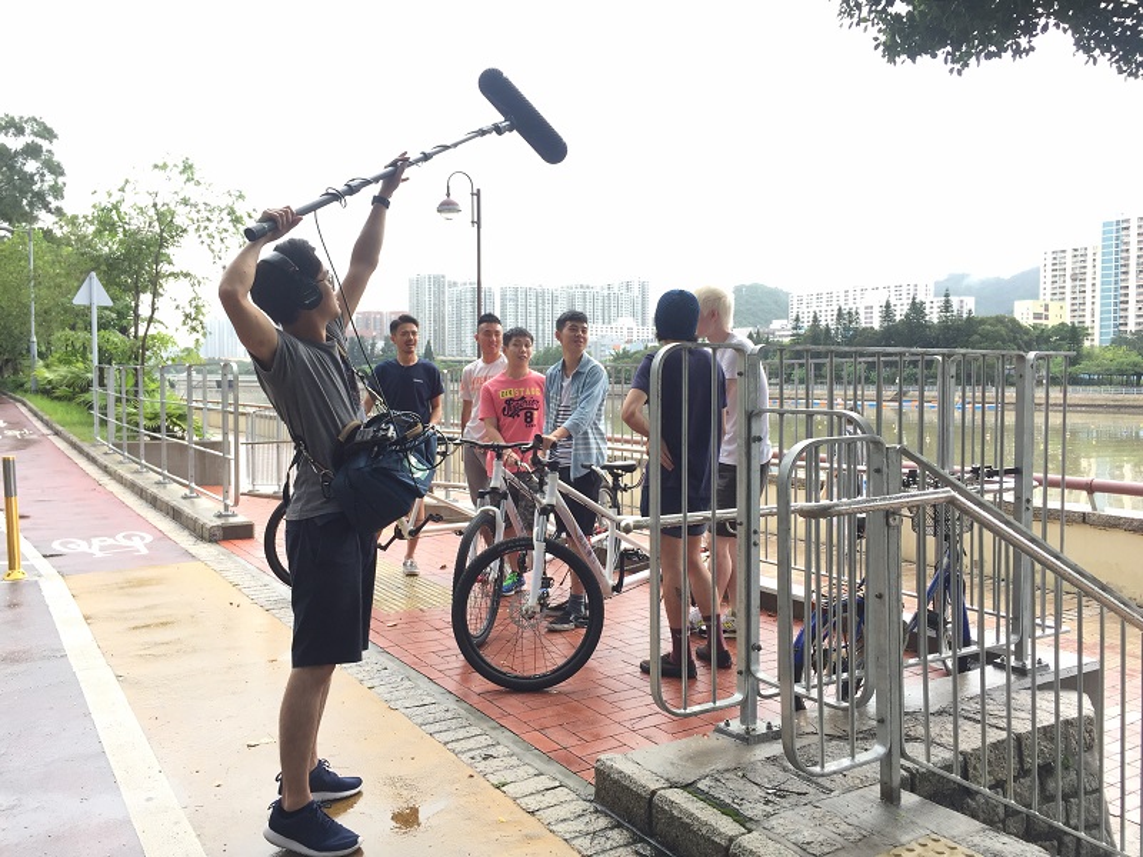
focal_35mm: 29
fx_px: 958
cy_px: 428
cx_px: 572
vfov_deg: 48.2
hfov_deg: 61.7
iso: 32
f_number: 2.2
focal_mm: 4.15
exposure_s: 1/271
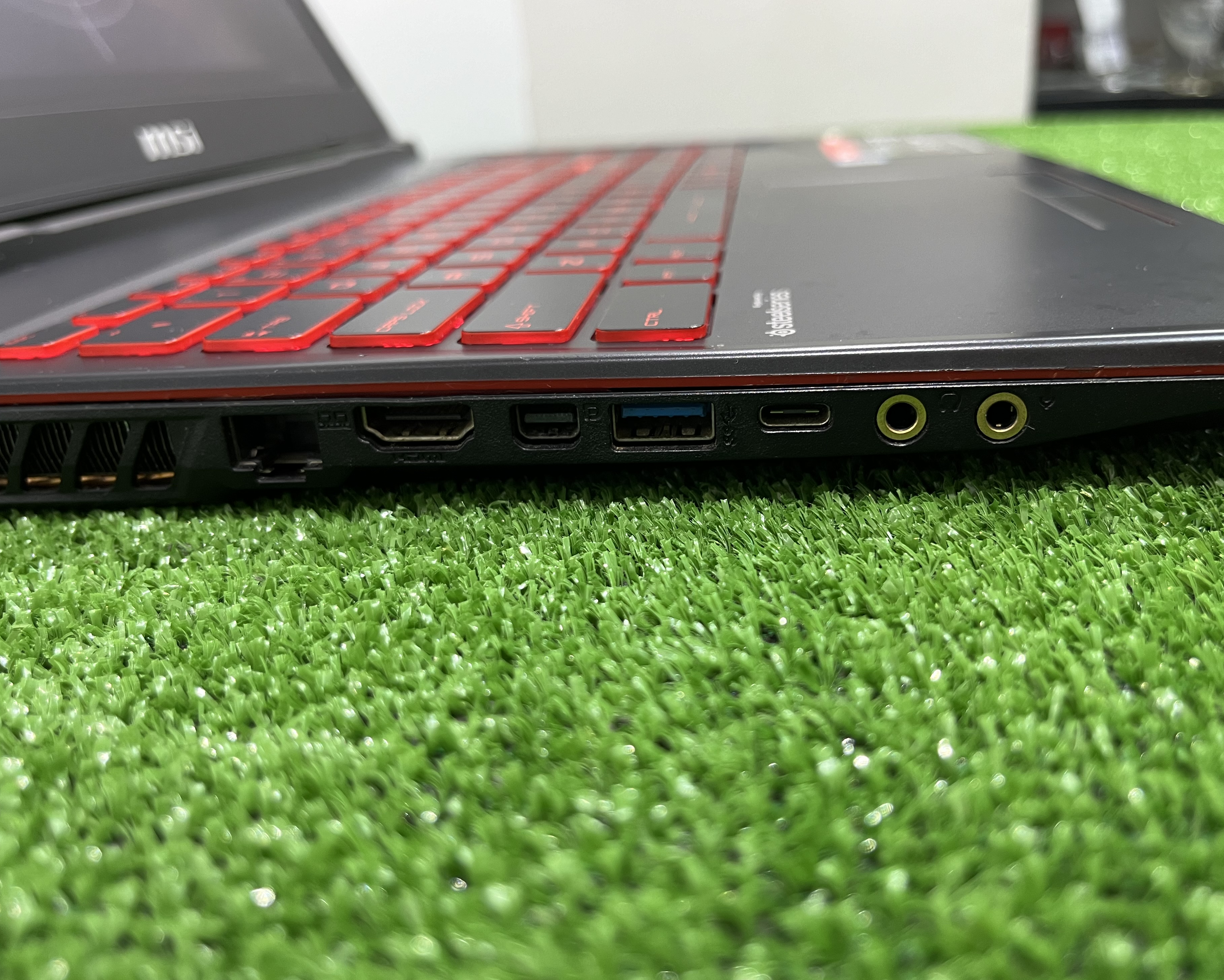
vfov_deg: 51.5
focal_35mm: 28
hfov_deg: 62.2
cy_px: 501
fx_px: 1014
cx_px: 639
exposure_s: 1/50
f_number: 1.6
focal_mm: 5.1
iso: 80
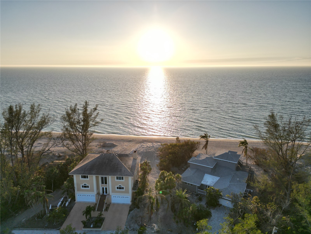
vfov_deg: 56.8
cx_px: 156
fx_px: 216
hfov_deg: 71.6
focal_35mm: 24
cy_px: 117
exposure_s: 1/3200
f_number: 1.7
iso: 100
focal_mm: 6.72
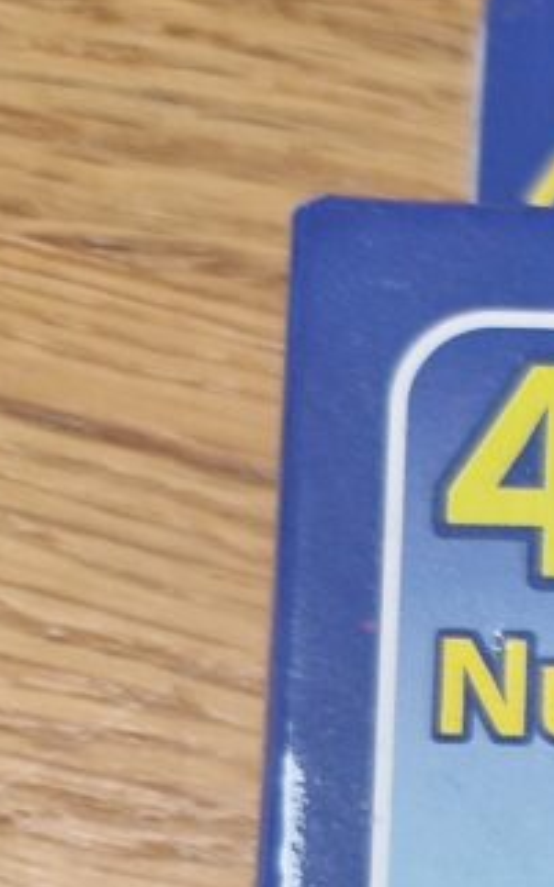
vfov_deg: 19.0
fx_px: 2563
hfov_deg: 10.2
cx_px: 1464
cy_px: 934
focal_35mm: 106
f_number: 1.8
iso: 50
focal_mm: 5.4
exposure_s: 1/210
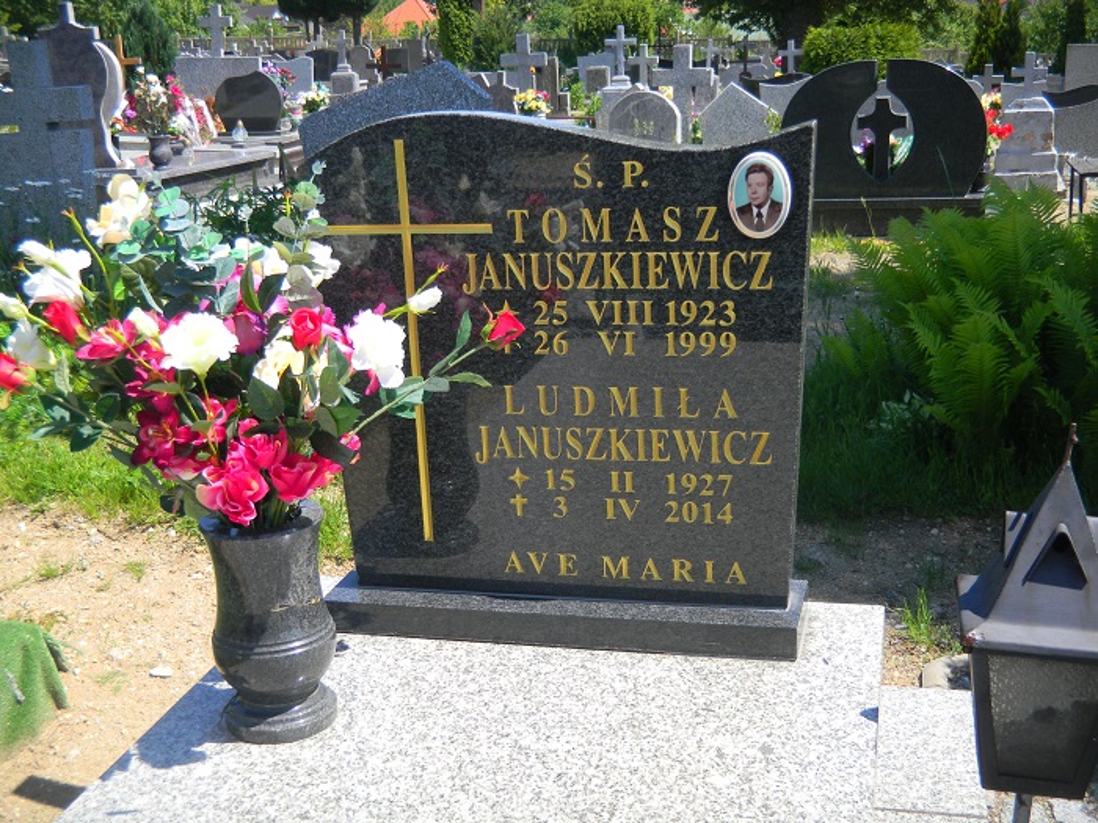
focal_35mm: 46
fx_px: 1459
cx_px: 549
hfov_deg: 41.2
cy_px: 412
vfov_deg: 31.5
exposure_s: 1/345
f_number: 4.1
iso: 80
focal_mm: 8.3
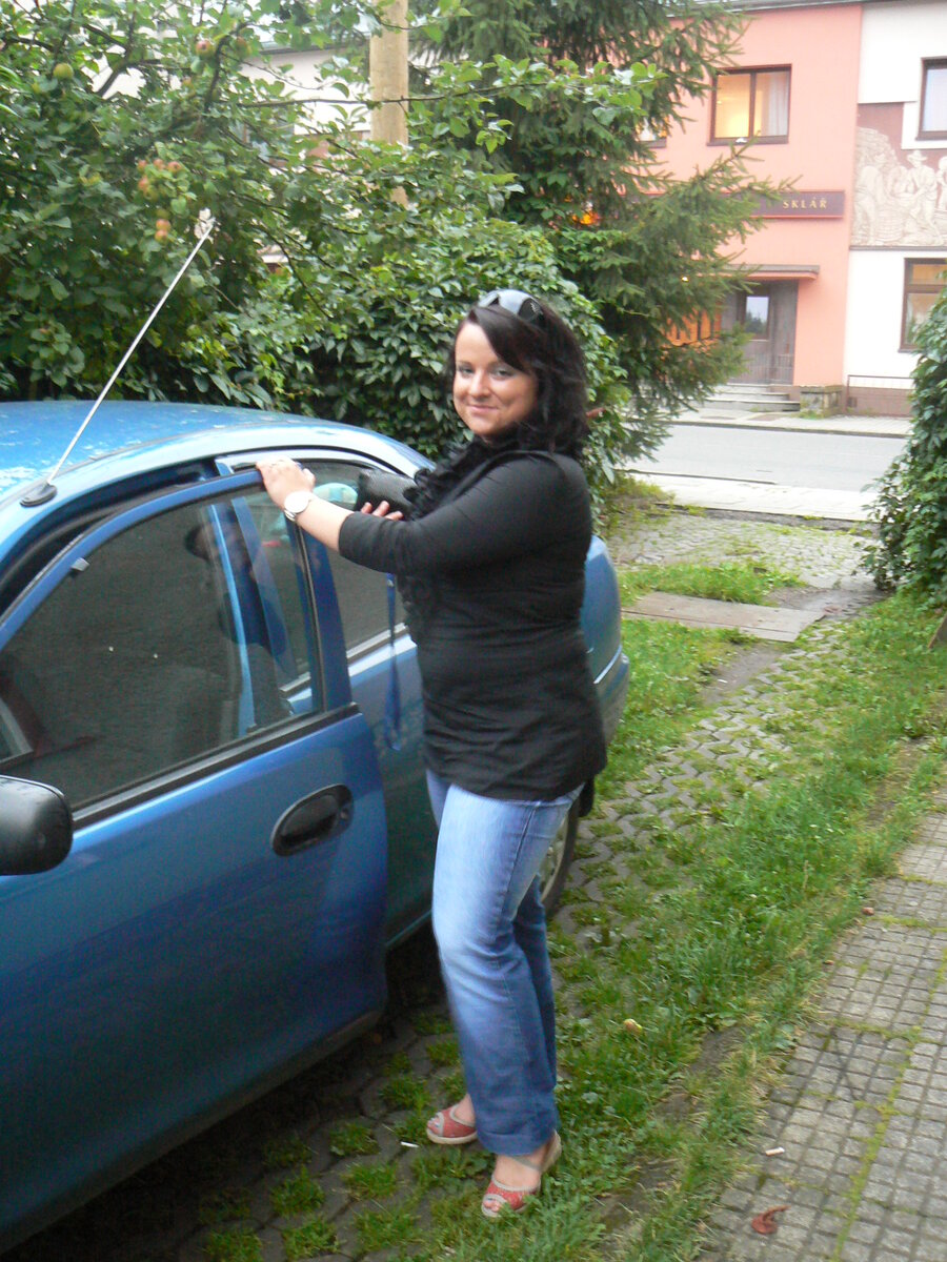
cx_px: 474
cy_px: 631
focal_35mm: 36
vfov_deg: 51.4
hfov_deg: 39.7
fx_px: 1313
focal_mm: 6
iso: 200
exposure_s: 1/8
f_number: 2.8
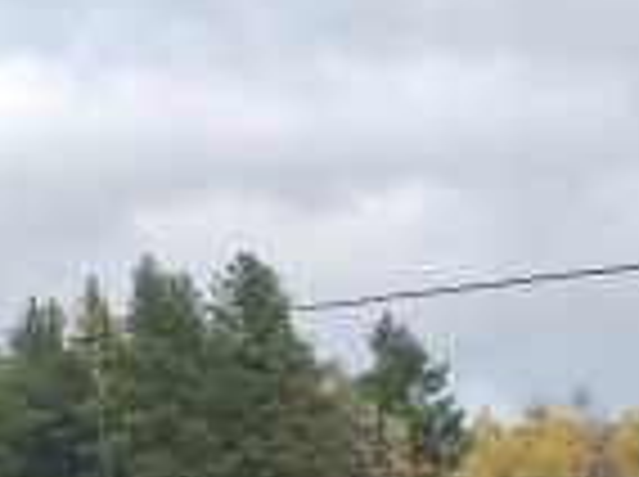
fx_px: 2193
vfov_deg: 12.2
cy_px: 522
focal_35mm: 119
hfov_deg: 14.7
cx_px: -477
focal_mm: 5.52
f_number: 1.9
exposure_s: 1/725
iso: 50
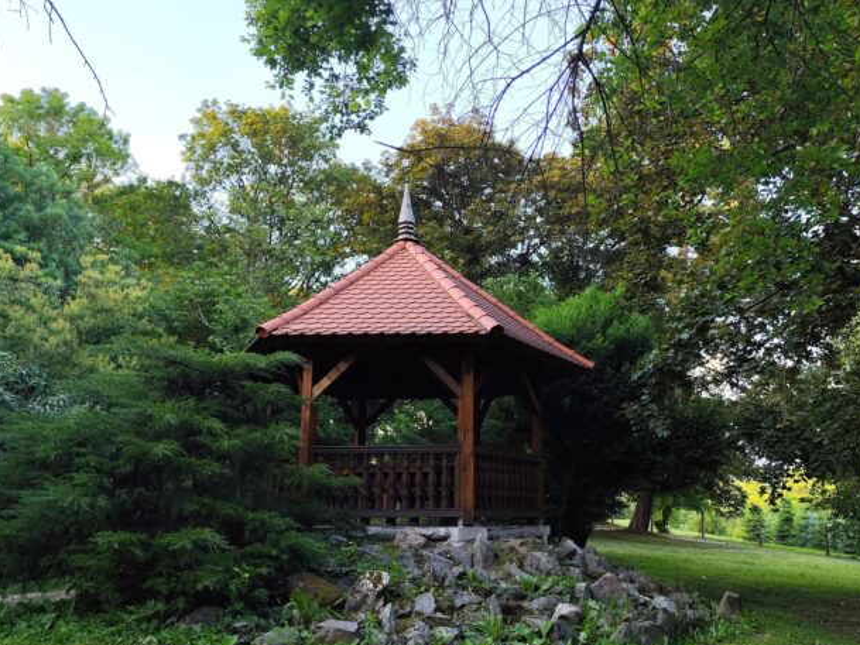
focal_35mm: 29
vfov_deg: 48.1
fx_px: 721
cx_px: 470
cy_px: 373
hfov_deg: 61.5
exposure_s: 1/100
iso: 100
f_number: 1.65
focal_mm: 6.19
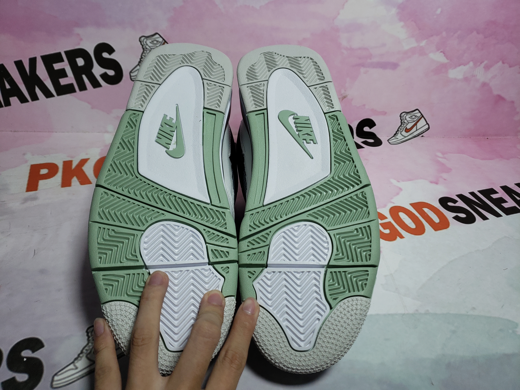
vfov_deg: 53.1
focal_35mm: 26
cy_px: 195
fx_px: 391
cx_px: 260
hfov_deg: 67.3
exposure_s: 1/744
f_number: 1.5
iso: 50
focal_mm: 4.3
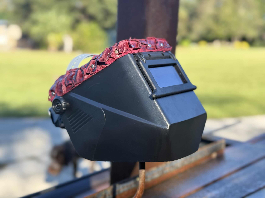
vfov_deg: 30.3
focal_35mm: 48
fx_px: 367
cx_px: 132
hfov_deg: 39.7
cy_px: 99
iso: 100
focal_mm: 6.76
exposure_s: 1/570
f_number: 1.78
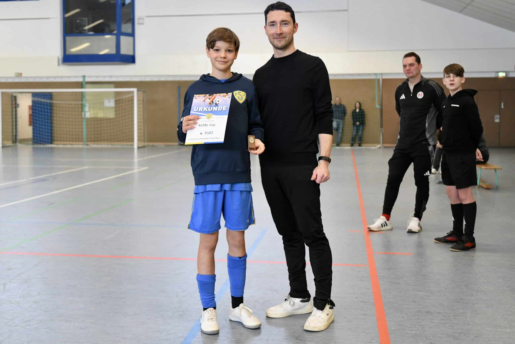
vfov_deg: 35.0
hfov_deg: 50.7
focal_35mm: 38
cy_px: 172
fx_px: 544
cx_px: 258
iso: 3200
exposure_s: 1/640
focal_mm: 38
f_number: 2.8
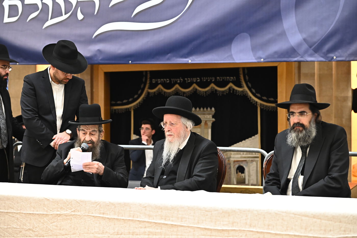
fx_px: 694
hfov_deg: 28.9
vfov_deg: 19.4
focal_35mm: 70
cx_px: 178
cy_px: 119
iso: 4000
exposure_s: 1/160
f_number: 4.5
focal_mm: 70
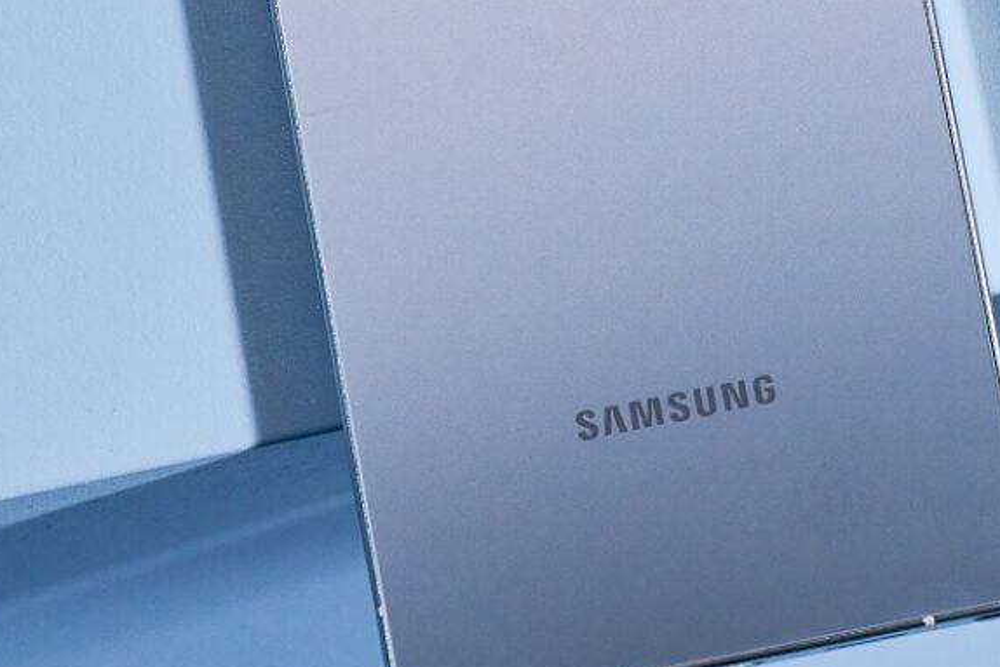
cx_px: 1200
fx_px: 6501
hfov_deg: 8.7
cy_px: -101
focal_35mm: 234
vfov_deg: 5.8
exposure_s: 1/80
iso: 1000
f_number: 5.6
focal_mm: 70
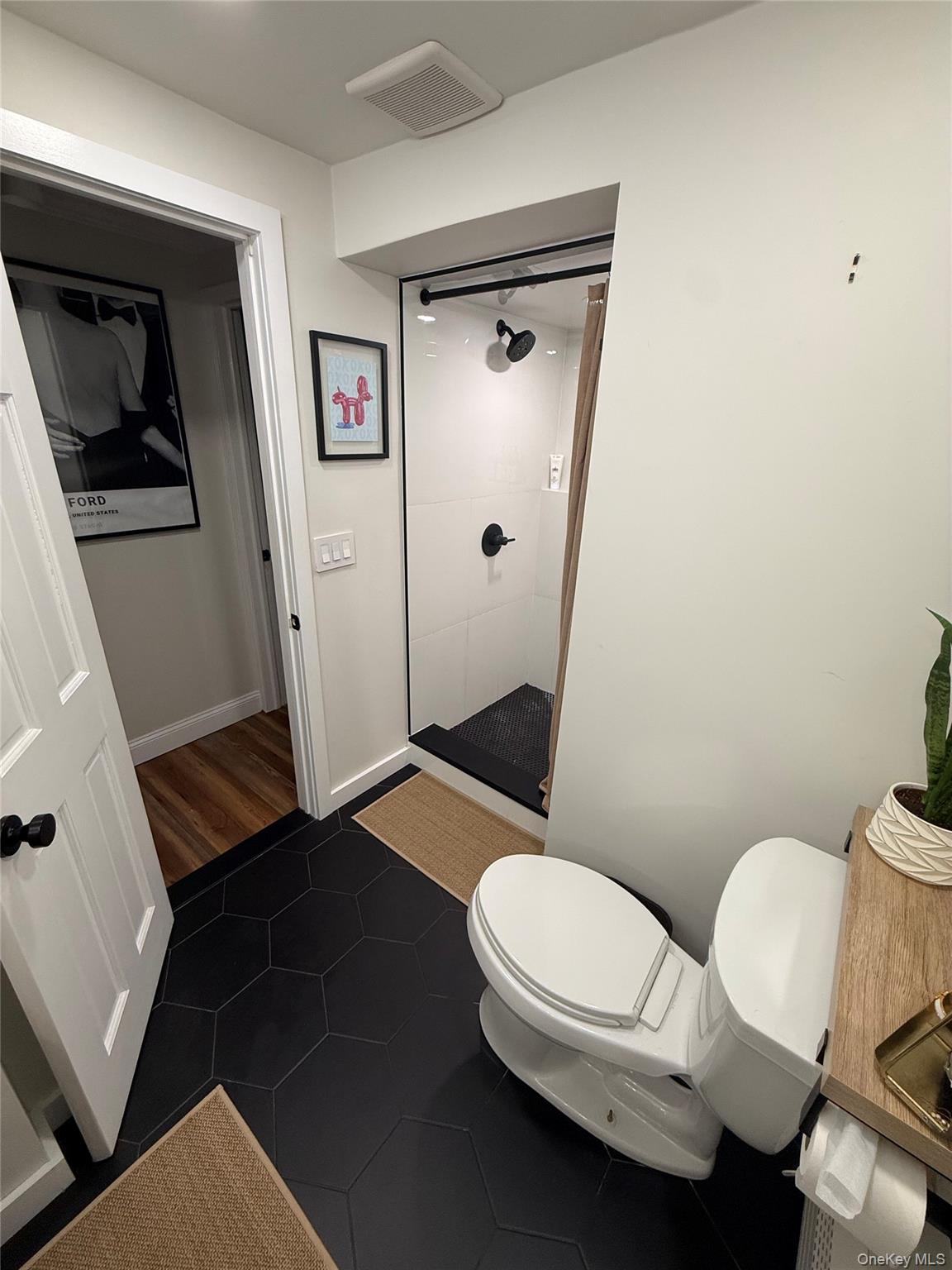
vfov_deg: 102.1
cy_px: 635
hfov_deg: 85.7
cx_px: 476
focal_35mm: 14
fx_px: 513
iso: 125
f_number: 2.2
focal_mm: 2.22
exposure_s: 1/120
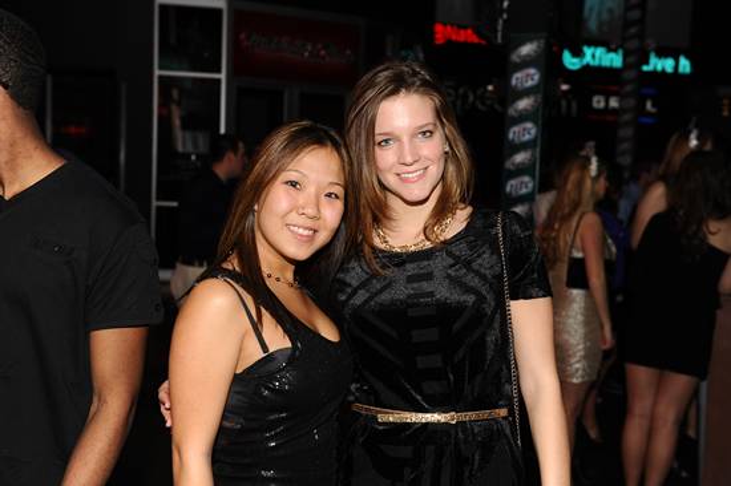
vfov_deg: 28.0
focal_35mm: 48
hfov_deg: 41.1
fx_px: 974
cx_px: 366
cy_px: 243
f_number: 4.8
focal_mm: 48
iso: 800
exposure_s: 1/250
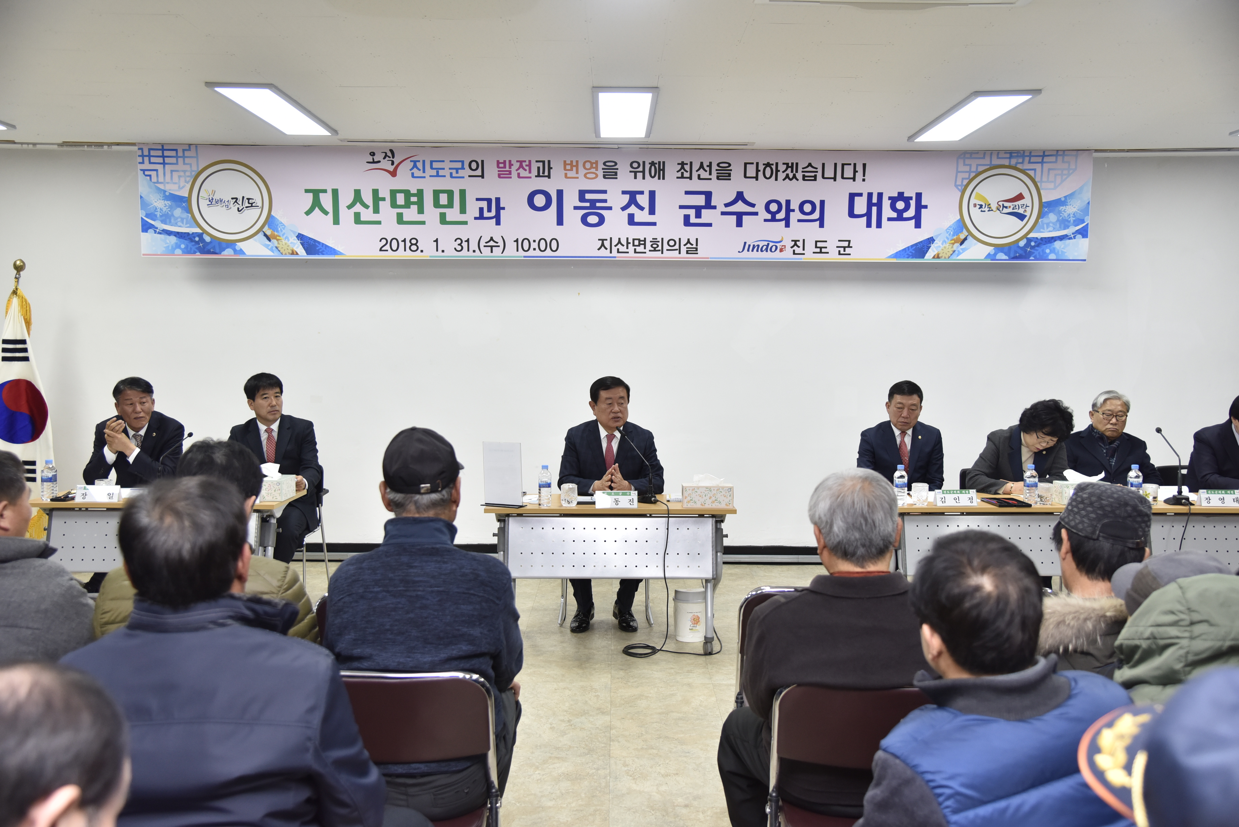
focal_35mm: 34
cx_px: 620
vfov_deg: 38.9
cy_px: 414
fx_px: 1170
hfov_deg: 55.8
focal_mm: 34
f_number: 4
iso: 1000
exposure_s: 1/160
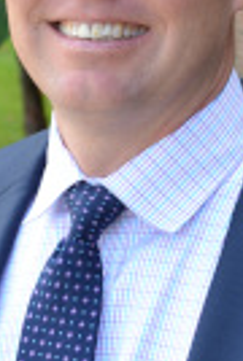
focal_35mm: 241
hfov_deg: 5.7
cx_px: 154
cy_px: 189
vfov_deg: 8.5
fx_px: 2427
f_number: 8
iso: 400
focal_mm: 48
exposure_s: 1/80
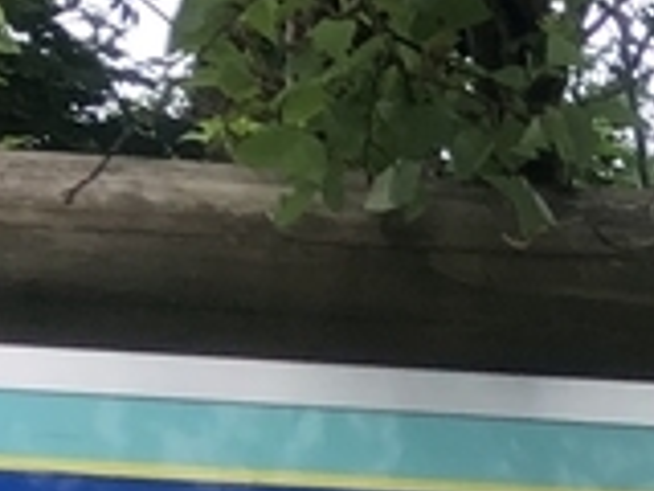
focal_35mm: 210
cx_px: 805
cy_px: 1780
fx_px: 3968
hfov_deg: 9.3
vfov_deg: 6.2
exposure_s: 1/176
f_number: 1.8
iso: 20
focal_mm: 3.99
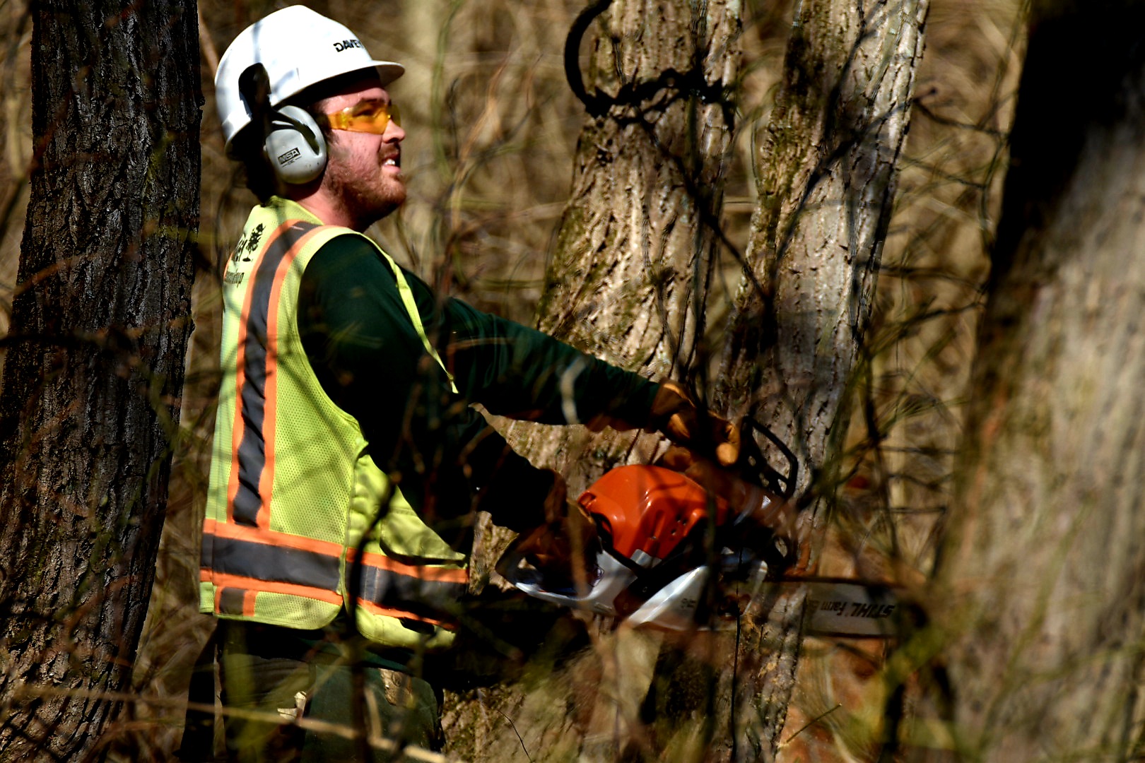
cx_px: 572
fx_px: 28623
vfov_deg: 1.5
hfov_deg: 2.3
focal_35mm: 900
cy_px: 382
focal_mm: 600
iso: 100
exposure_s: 1/250
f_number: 8
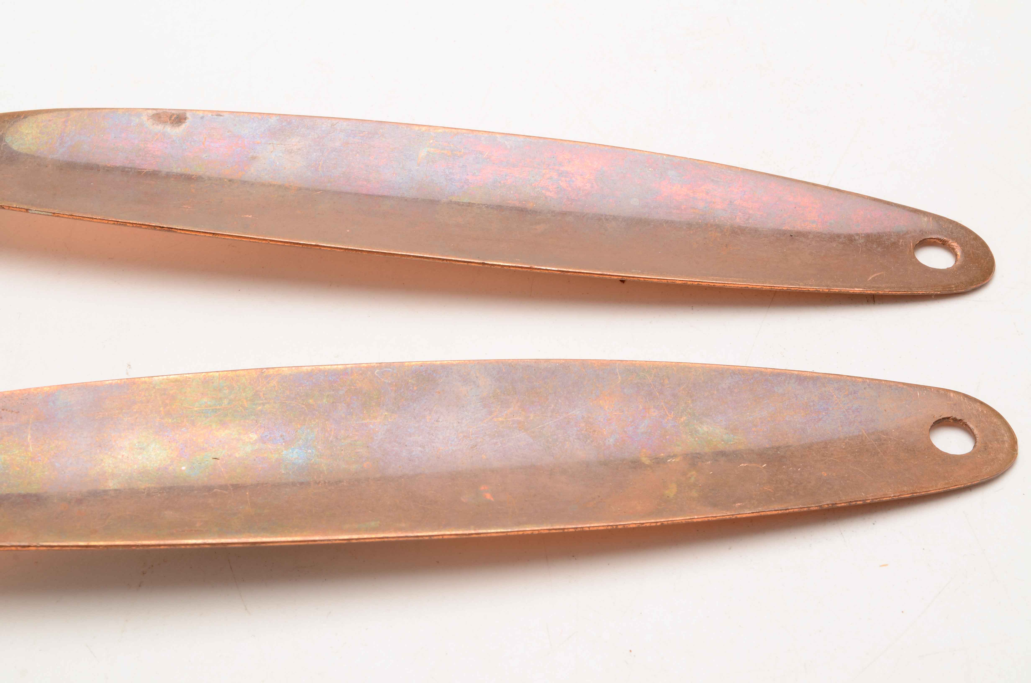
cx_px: 516
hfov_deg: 33.5
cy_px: 342
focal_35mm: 60
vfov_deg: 22.5
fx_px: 1715
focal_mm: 40
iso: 100
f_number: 22
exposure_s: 1/160
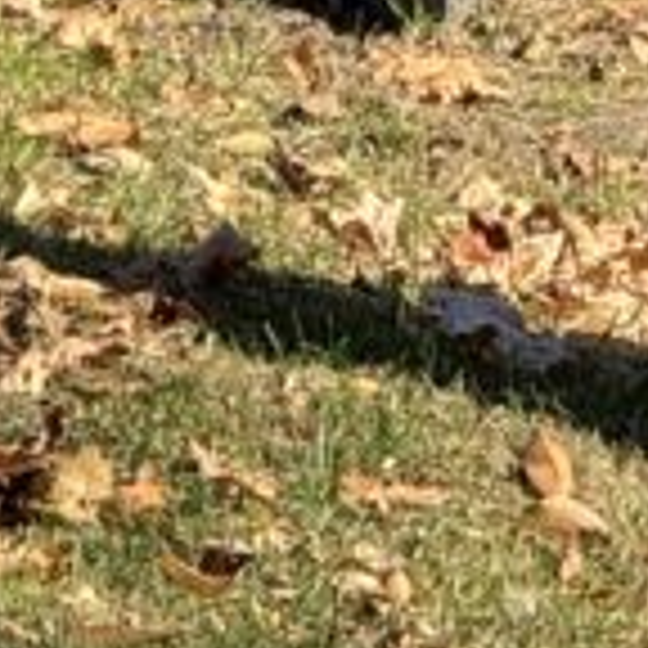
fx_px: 15969
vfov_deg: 2.3
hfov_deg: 2.3
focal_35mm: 754
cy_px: -670
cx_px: -630
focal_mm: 15.66
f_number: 2.8
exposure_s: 1/453
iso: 50
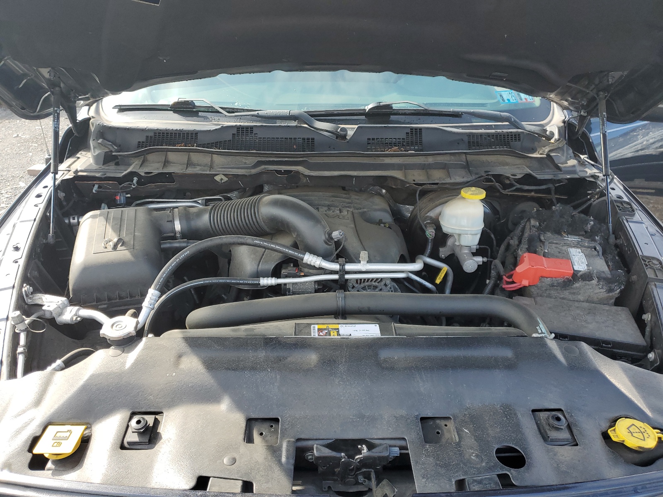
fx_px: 498
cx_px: 332
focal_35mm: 26
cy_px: 248
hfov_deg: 67.3
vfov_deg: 53.1
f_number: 1.5
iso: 50
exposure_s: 1/500
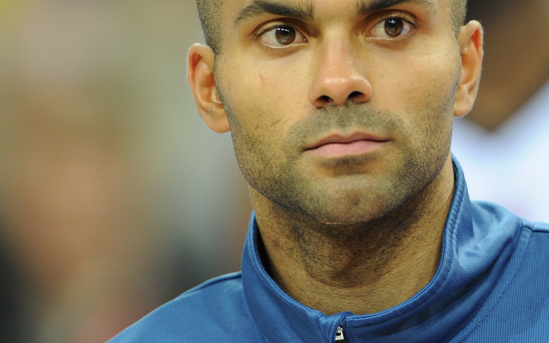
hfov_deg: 2.1
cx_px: 425
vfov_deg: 1.3
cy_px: 72
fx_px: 14649
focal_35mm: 979
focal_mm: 600
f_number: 5.6
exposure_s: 1/500
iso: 3200
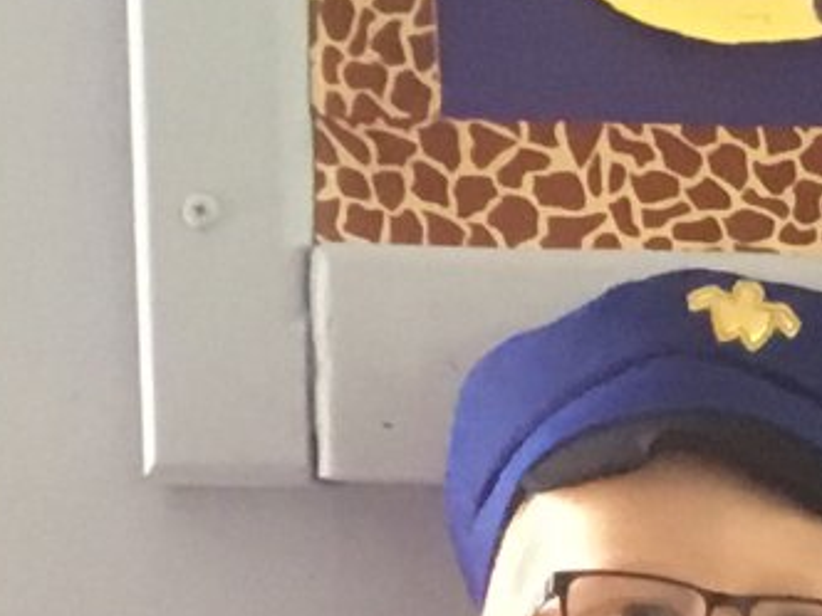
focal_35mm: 191
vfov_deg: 7.3
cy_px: 1430
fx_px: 4536
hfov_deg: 9.7
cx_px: 1552
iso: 200
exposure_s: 1/33
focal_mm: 3.3
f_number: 2.4
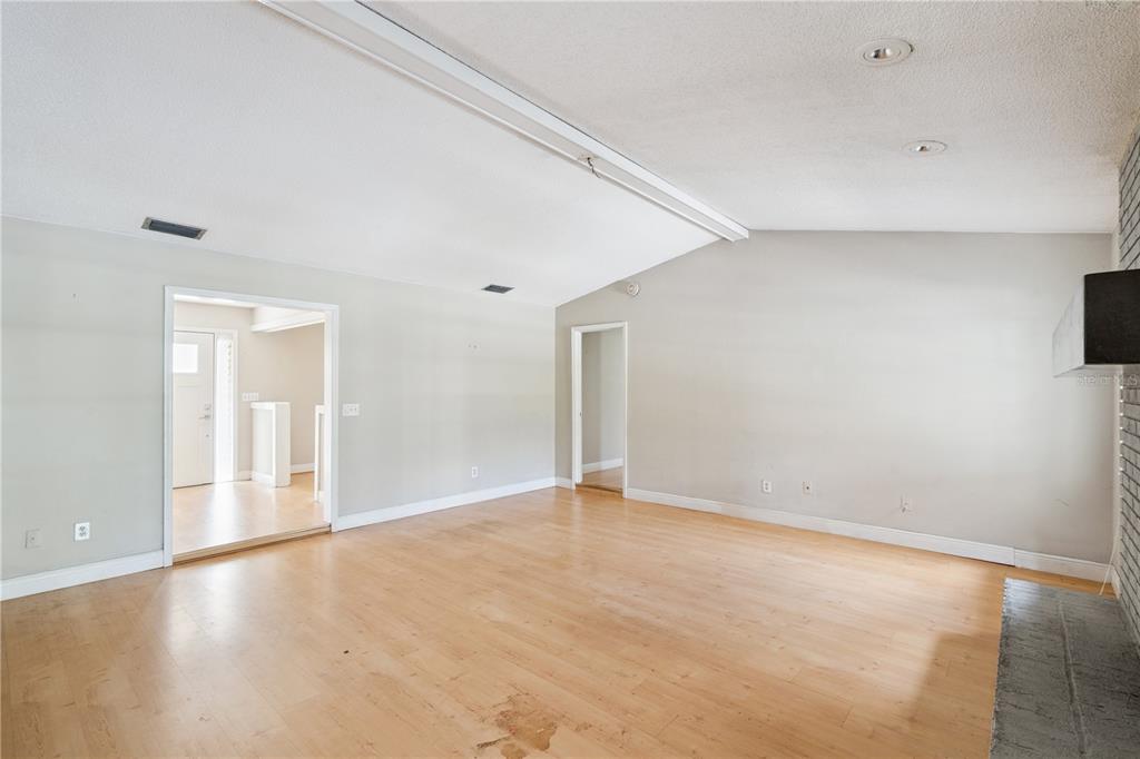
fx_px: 506
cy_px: 380
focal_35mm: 16
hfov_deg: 96.8
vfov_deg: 73.7
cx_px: 570
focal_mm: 16
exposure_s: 1/5
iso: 1000
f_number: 10
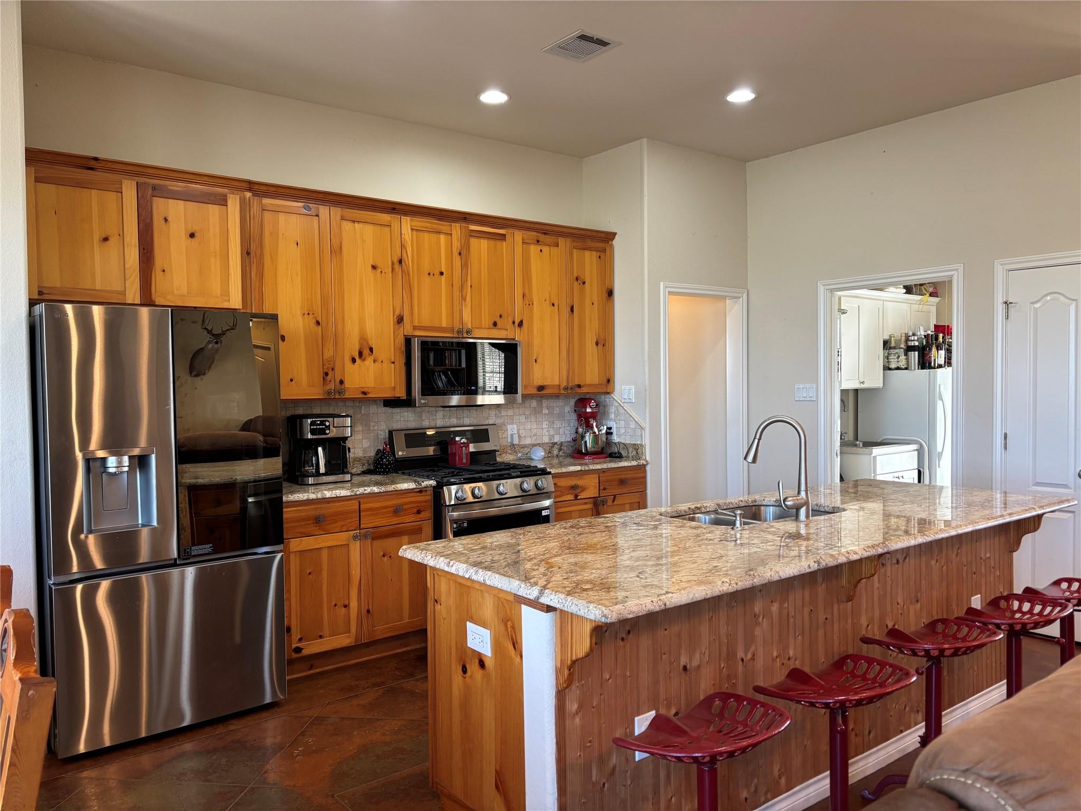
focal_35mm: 26
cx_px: 540
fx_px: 812
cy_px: 406
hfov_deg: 67.3
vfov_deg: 53.1
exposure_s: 1/60
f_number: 1.6
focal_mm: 5.96
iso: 125
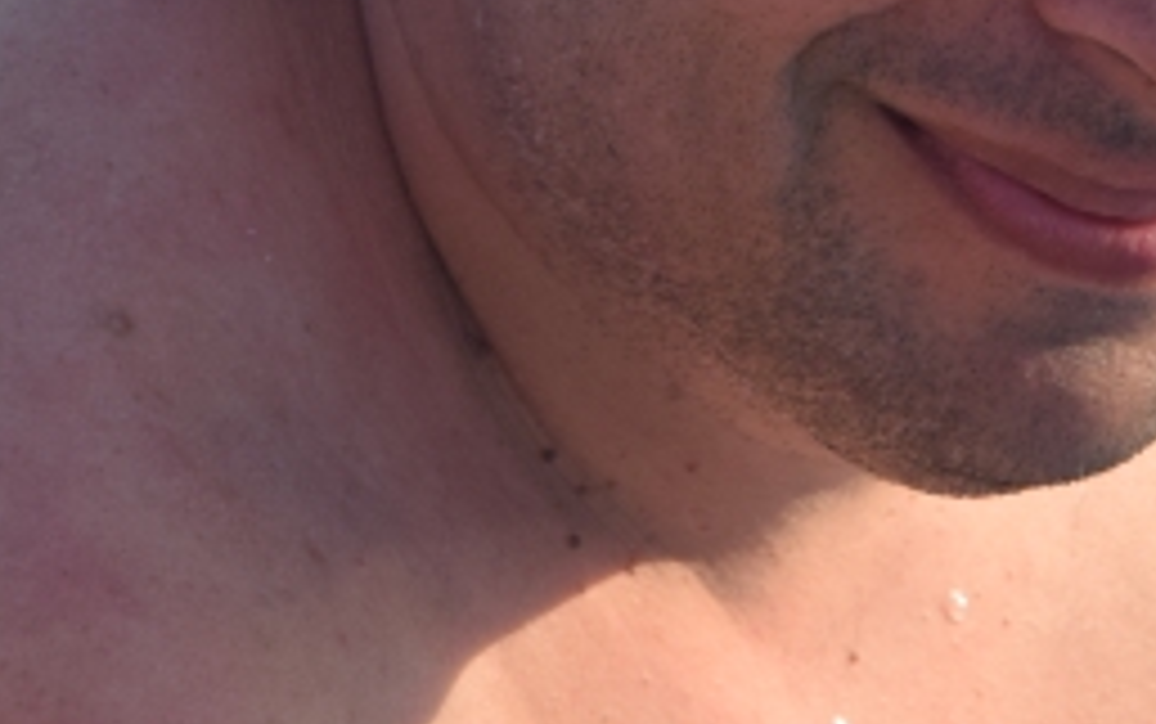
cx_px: 1093
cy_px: -130
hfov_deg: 6.2
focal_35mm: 335
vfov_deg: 3.9
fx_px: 10562
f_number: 8
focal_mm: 55
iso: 400
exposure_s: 1/250
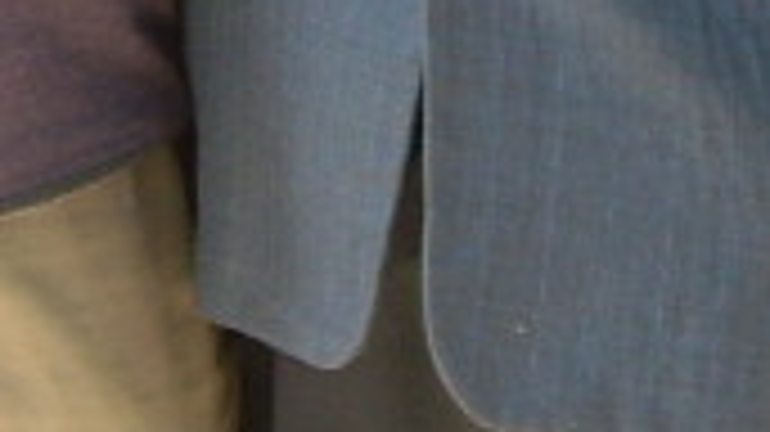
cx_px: 360
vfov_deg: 5.0
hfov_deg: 9.5
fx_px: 4653
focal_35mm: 228
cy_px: -882
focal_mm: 5.7
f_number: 2.8
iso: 87
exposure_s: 1/60
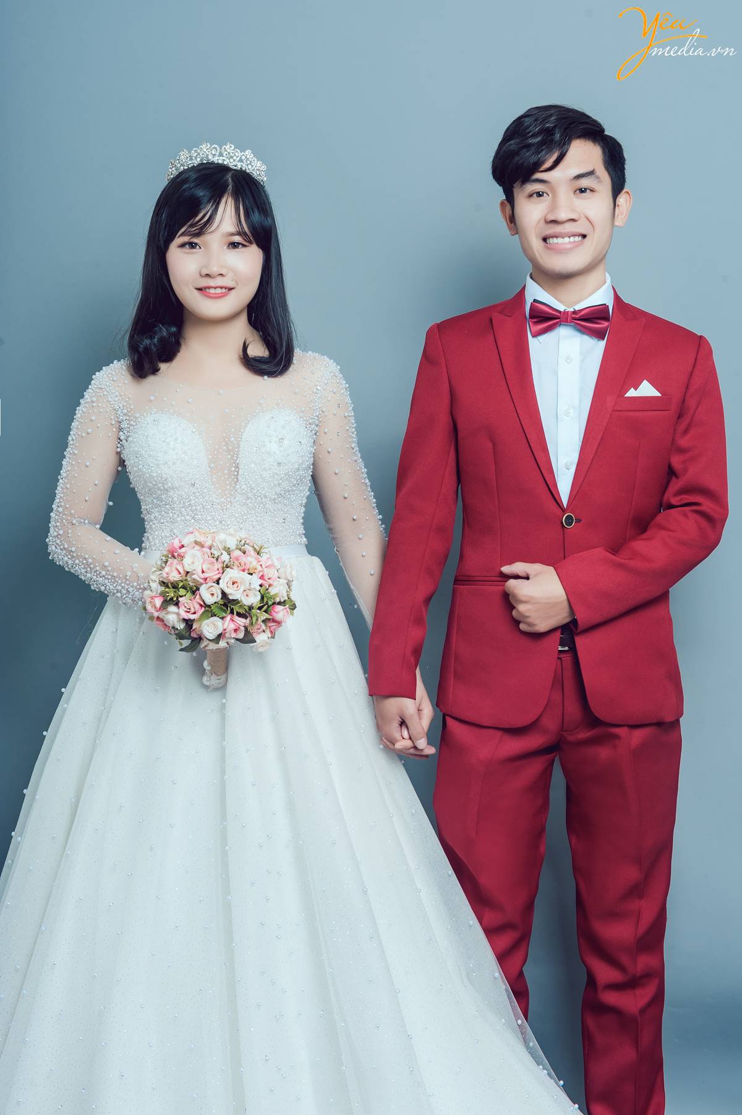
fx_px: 1547
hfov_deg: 27.0
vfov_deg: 39.6
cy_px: 558
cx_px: 371
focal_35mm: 50
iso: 100
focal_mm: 50
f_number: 10
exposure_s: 1/160
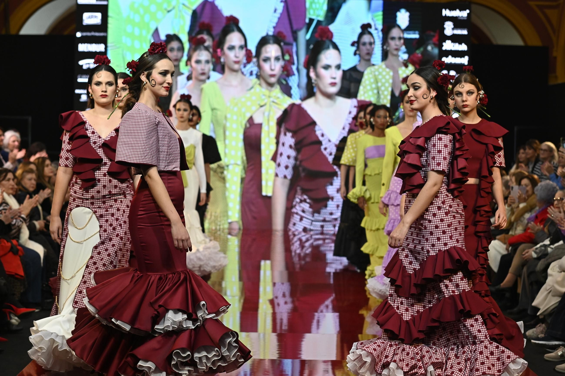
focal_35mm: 70
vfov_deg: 19.4
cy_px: 188
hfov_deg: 28.9
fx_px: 1098
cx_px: 282
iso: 1600
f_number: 4.5
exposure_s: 1/500
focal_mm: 70
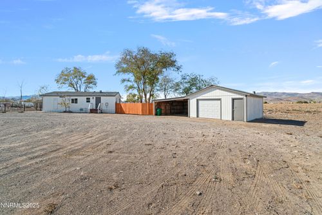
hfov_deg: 100.4
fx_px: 134
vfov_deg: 77.3
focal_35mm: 15
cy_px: 108
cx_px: 161
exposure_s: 1/25
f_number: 10
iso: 100
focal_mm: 10
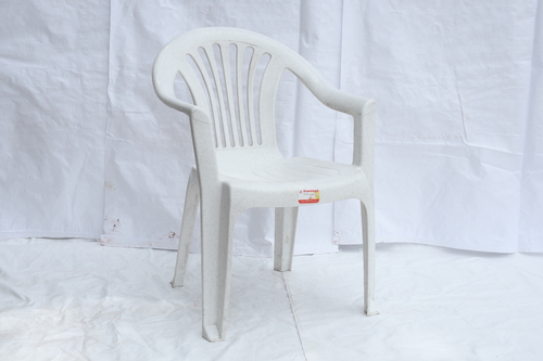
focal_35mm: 57
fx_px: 859
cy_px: 180
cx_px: 272
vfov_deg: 23.8
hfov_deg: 35.1
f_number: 11
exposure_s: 1/125
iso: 100
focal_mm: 38
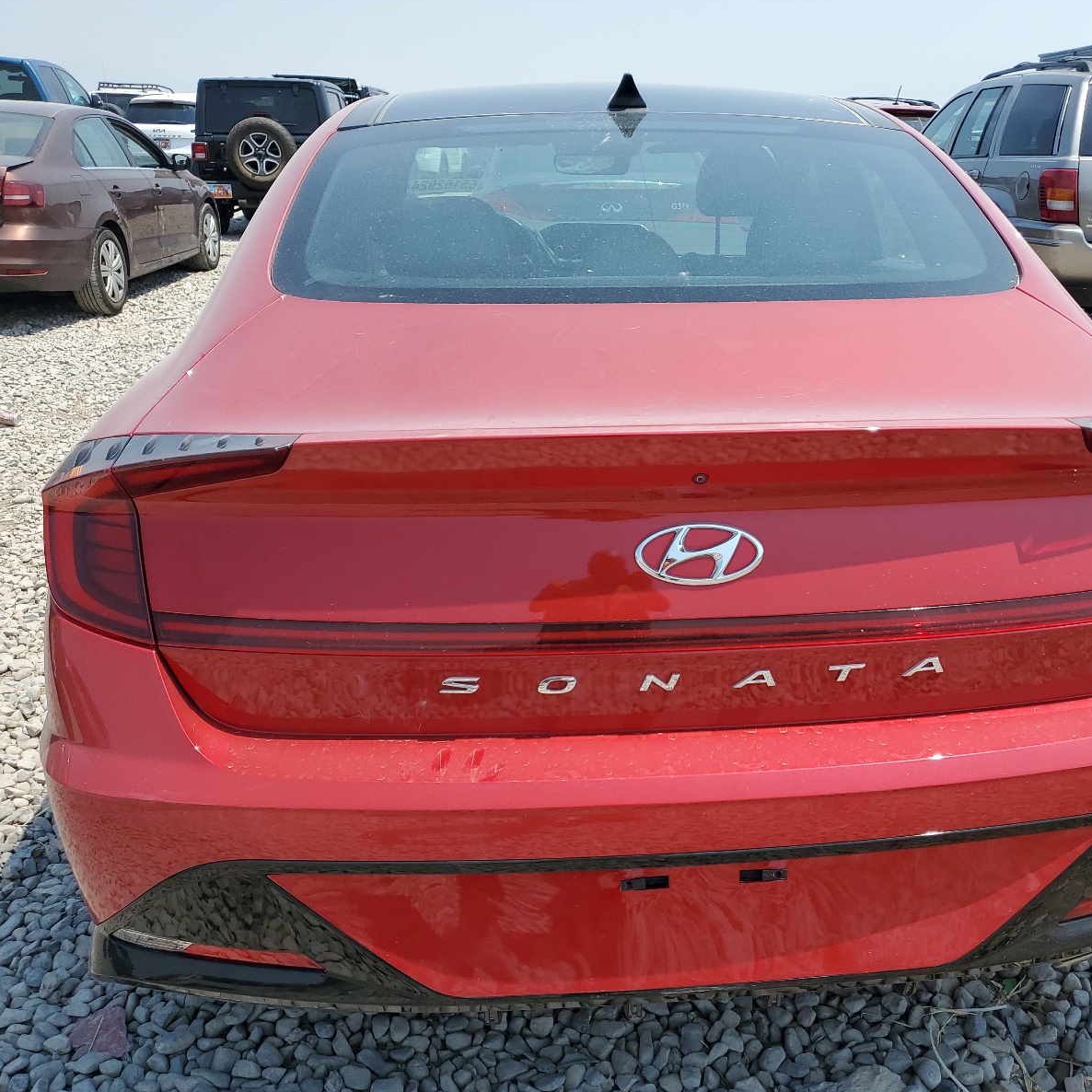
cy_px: 547
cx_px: 647
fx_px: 1106
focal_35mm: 31
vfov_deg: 52.5
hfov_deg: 52.2
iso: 50
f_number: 1.5
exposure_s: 1/2500
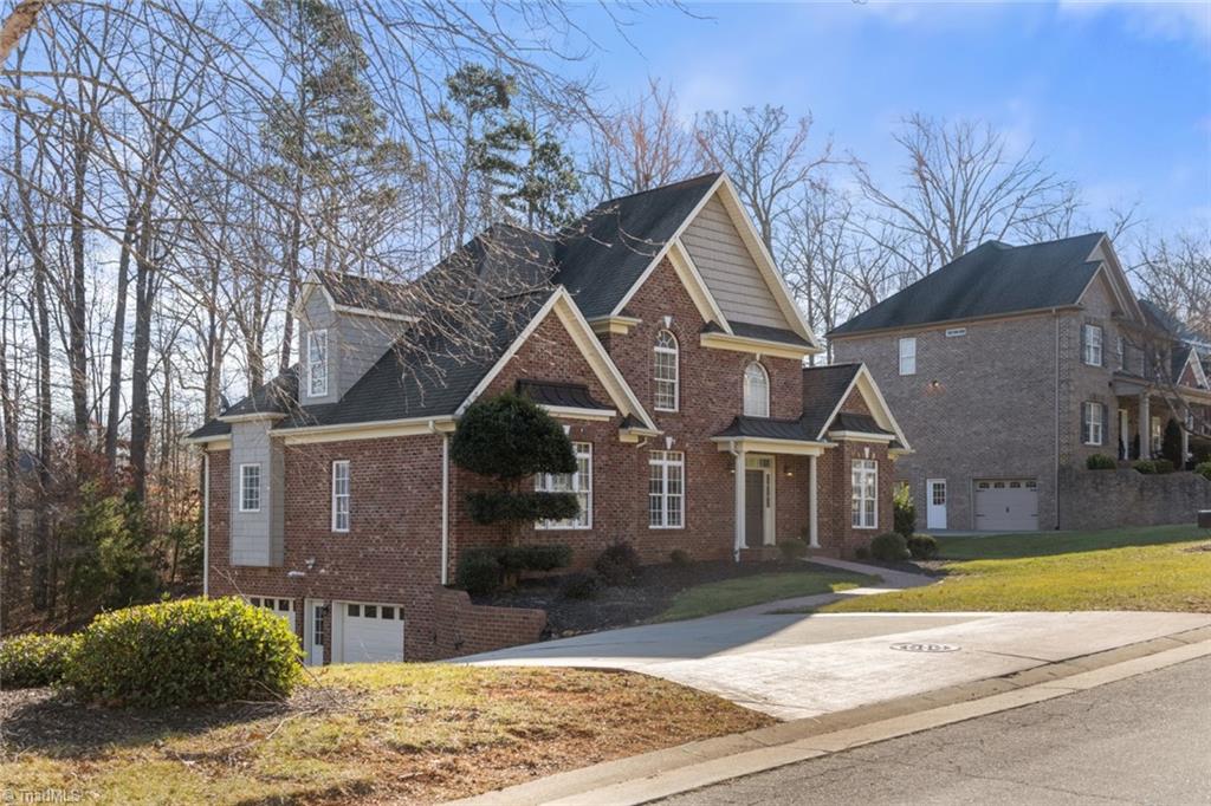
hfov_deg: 50.7
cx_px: 606
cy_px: 403
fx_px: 1278
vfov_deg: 35.0
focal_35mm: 38
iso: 320
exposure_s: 1/320
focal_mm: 38
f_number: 7.1
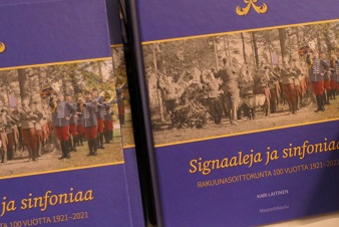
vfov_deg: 16.1
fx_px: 801
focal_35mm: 85
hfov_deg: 23.6
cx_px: 258
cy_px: 90
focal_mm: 18.7
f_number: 3.6
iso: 1600
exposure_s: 1/20
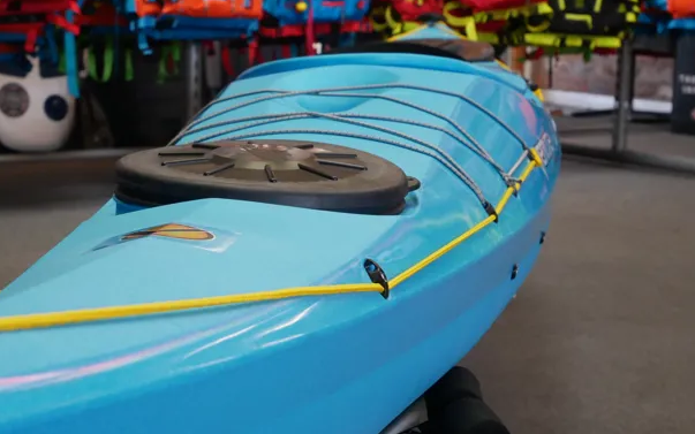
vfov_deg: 14.5
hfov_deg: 23.0
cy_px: 218
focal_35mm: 90
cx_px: 240
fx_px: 1705
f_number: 5.6
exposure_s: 1/80
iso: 800
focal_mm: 32
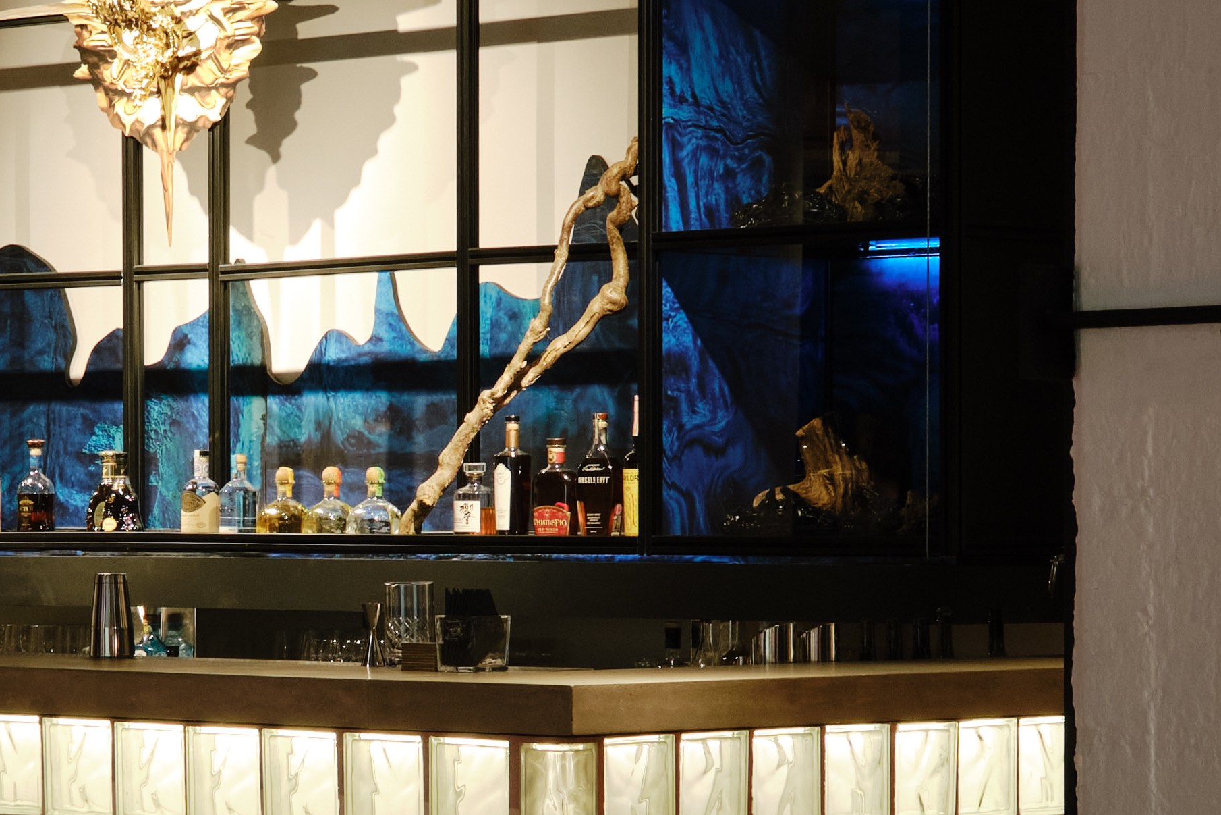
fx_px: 4681
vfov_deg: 9.9
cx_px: 239
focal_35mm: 138
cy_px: 596
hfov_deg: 14.8
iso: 400
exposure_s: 1/8
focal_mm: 27.5
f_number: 6.4
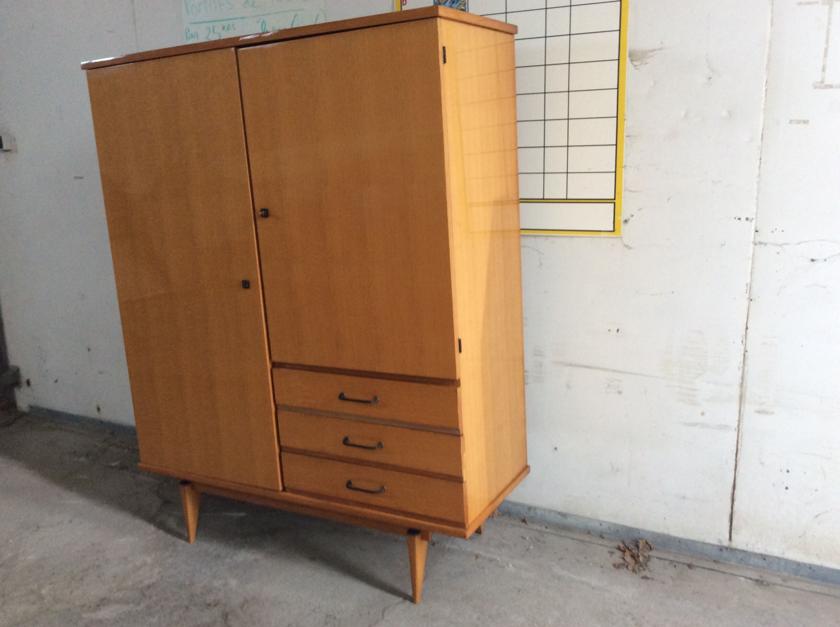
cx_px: 420
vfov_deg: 44.1
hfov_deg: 56.9
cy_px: 314
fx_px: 775
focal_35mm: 32
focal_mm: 3.3
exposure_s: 1/25
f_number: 2.4
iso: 100
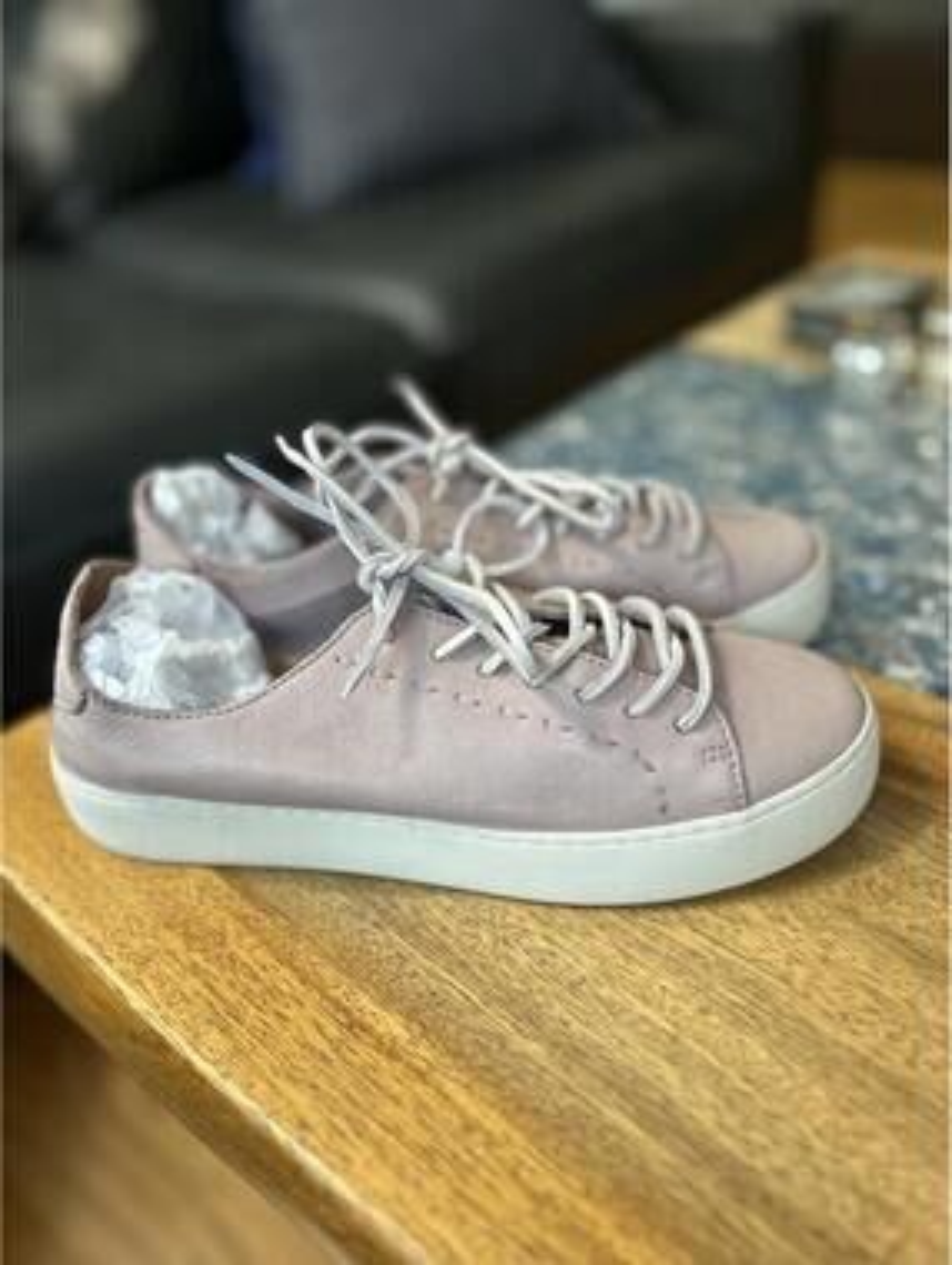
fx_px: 951
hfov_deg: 53.2
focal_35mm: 26
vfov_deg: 67.2
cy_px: 632
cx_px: 476
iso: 125
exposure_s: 1/70
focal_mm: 5.7
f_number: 1.5
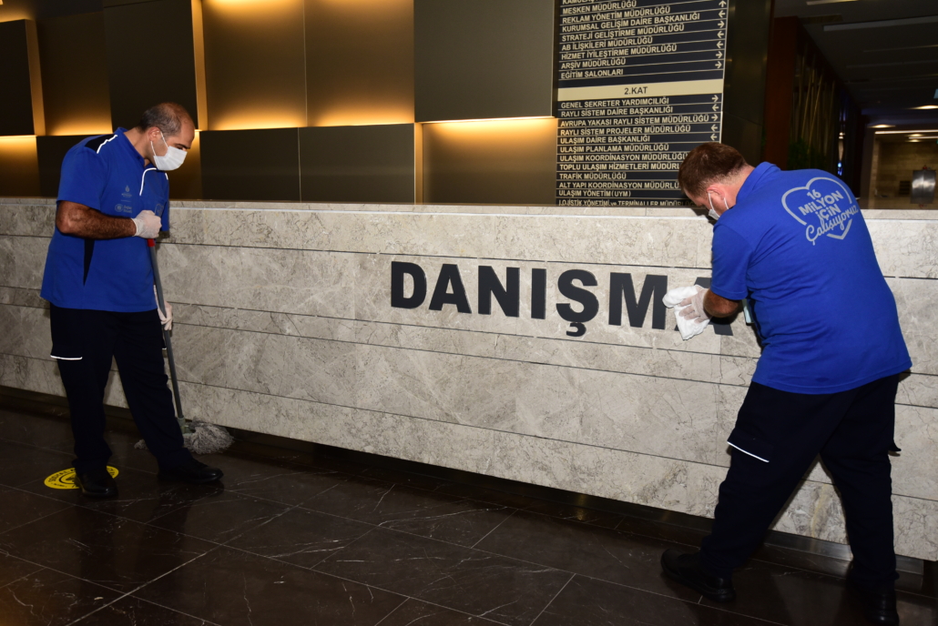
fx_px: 808
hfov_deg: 60.3
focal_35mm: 31
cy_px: 313
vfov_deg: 42.4
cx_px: 469
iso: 1000
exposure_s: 1/100
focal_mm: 31
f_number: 4
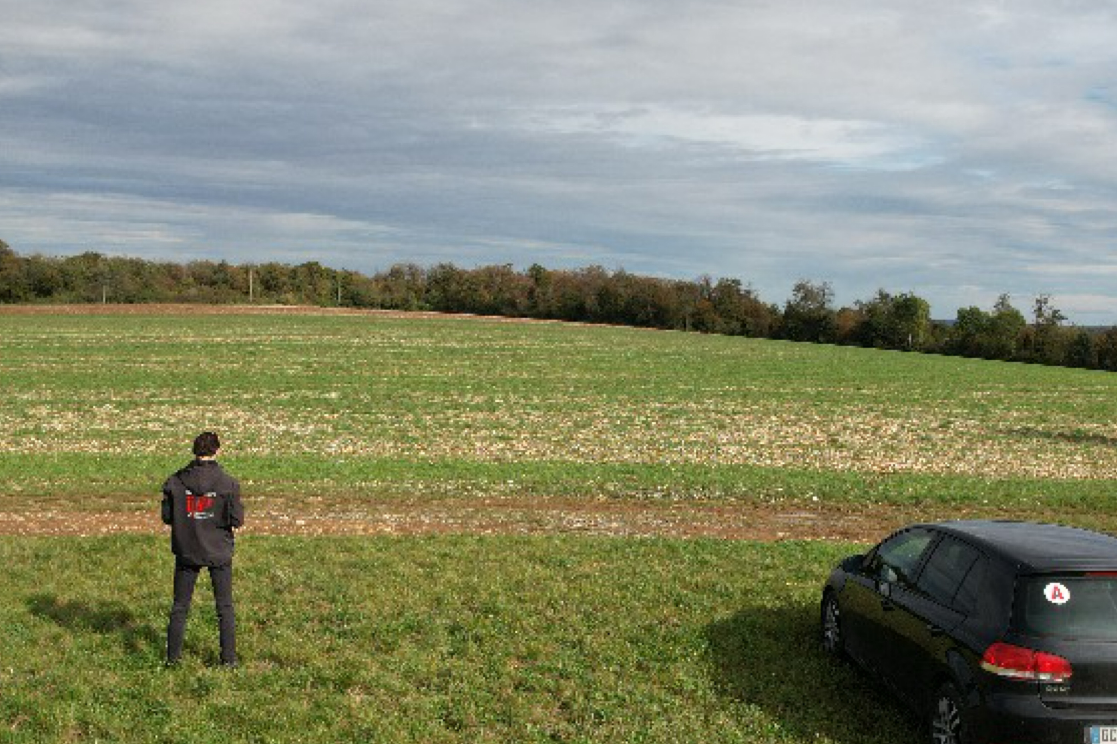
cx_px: 658
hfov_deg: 50.4
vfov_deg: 34.9
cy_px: 464
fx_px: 1179
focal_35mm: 38
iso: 110
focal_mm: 8.38
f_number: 2.8
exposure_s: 1/2500
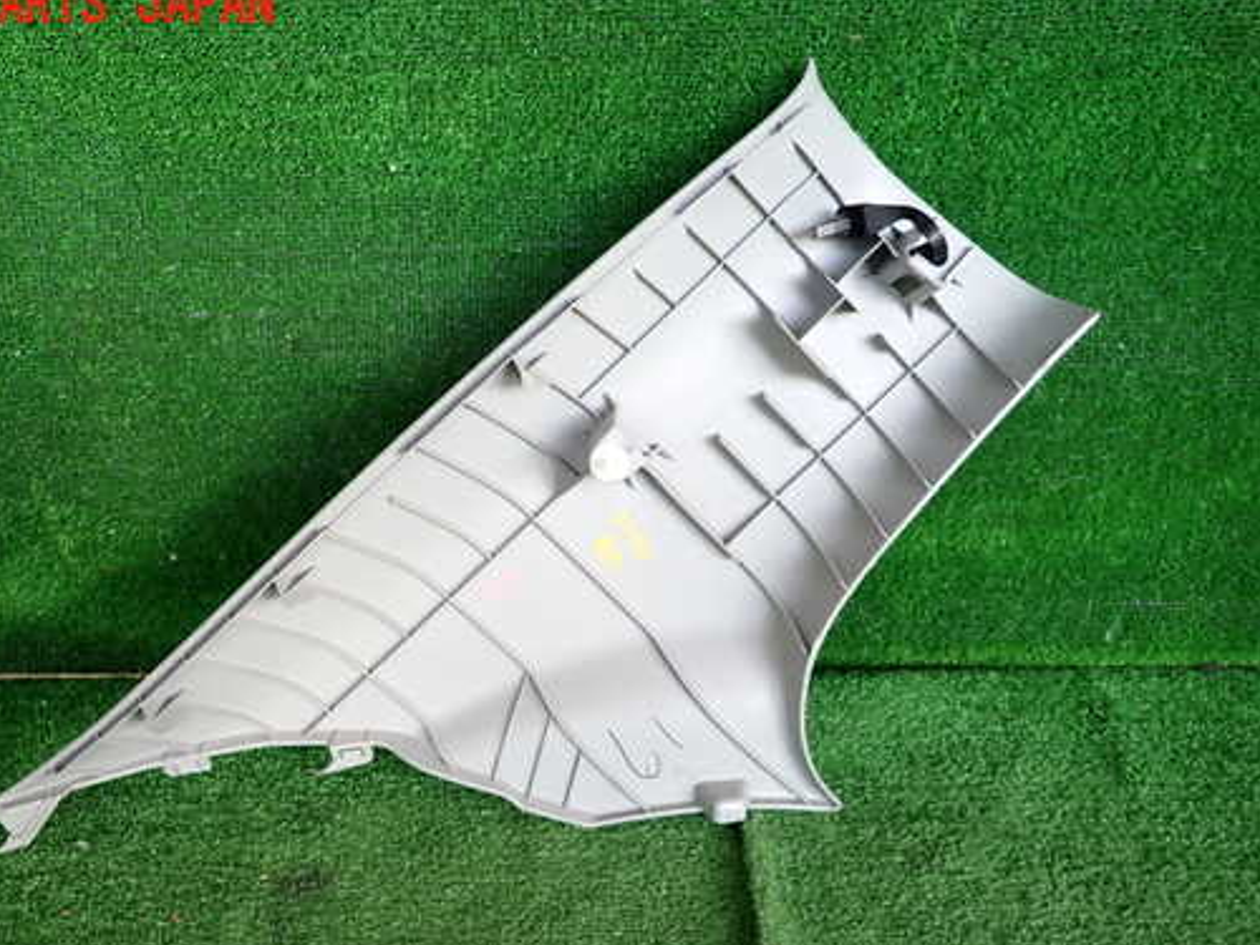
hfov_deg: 59.9
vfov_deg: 46.7
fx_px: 1092
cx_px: 572
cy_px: 542
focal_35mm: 30
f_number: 2
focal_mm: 4.5
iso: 100
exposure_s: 1/125
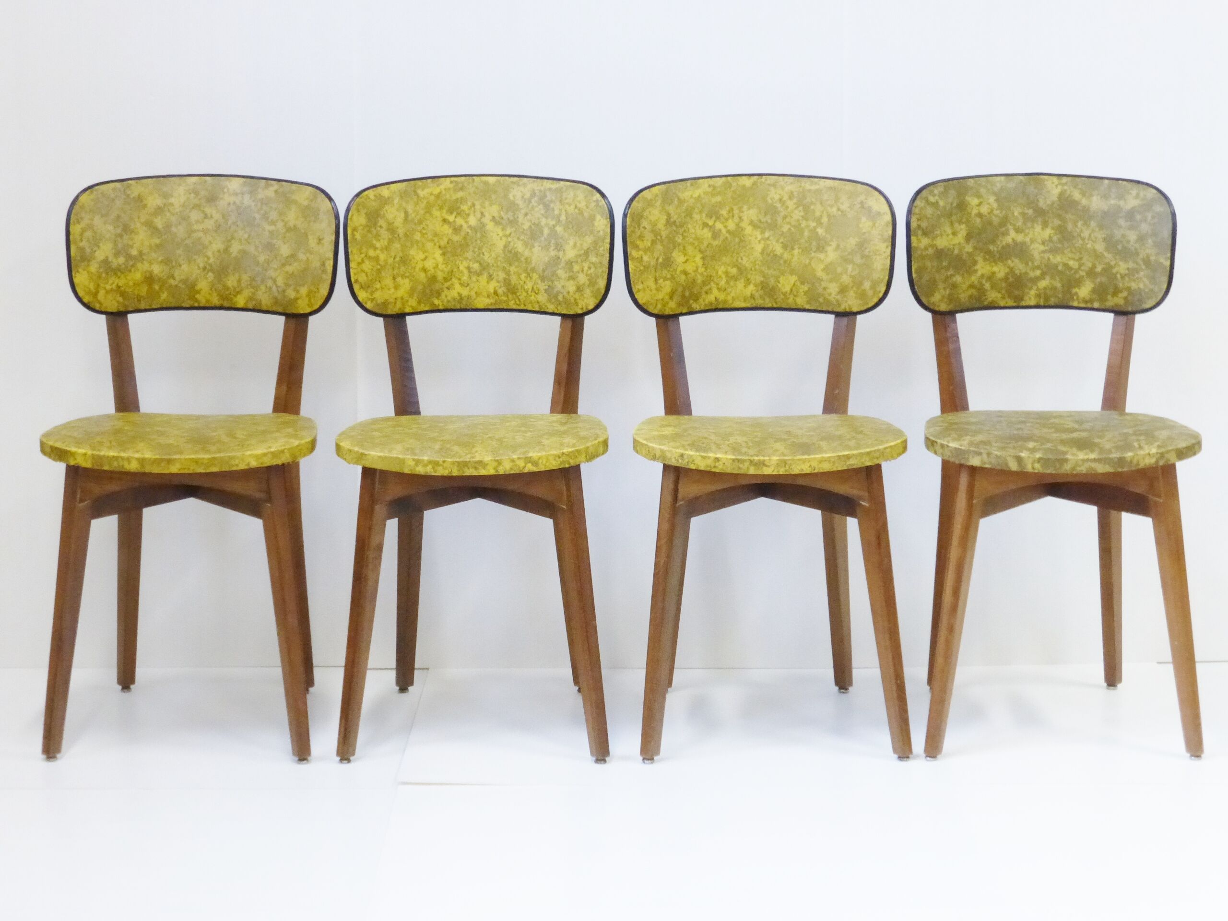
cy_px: 460
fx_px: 3015
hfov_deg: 23.0
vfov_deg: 17.4
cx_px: 614
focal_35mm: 85
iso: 400
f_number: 5.1
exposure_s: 1/15
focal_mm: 14.2
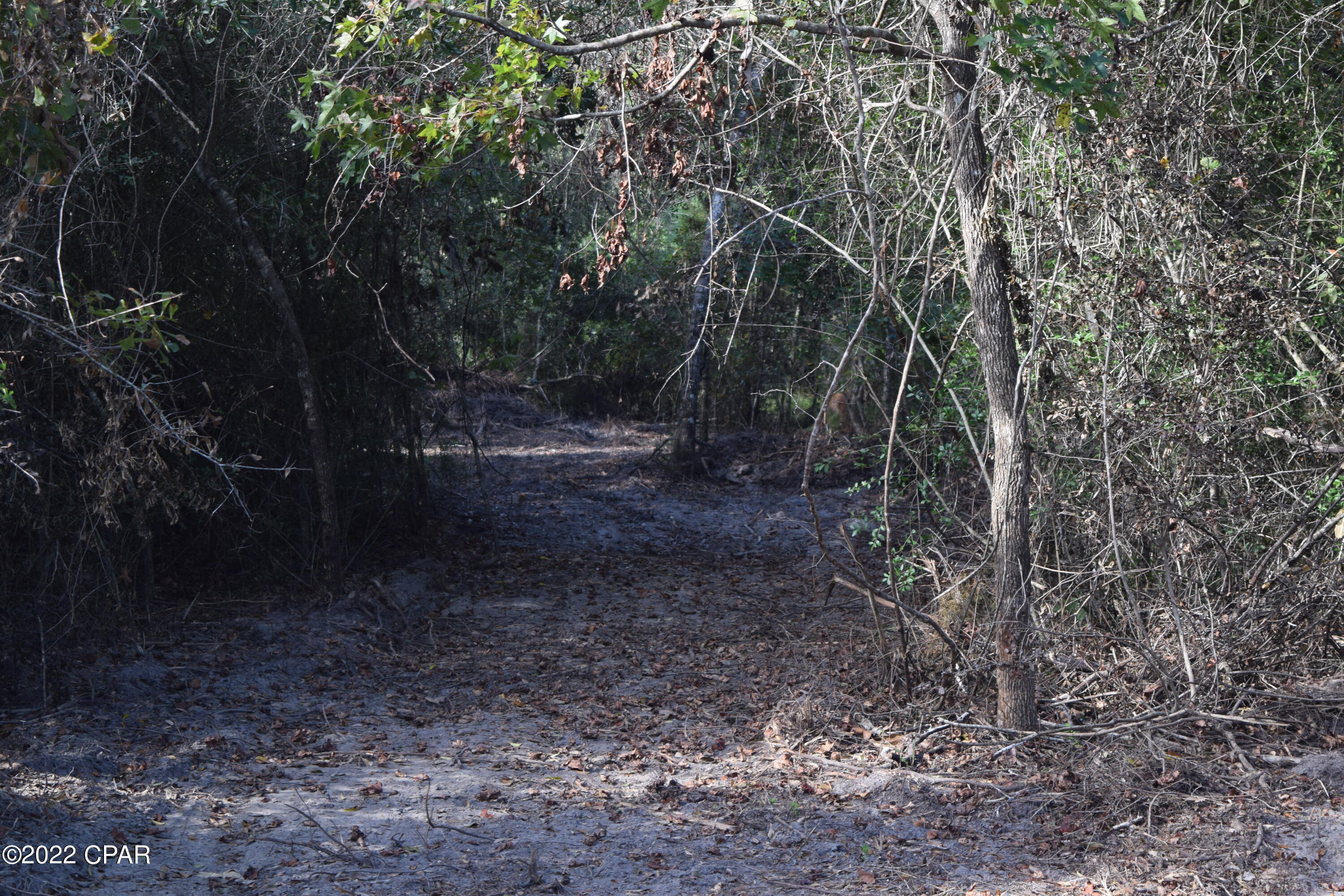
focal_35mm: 82
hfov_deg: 24.6
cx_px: 672
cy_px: 448
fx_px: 3080
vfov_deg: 16.6
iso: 400
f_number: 6.3
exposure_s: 1/125
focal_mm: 55
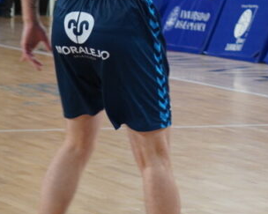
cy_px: -30
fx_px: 2066
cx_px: 315
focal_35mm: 261
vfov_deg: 5.9
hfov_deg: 7.4
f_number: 4.5
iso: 640
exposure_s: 1/160
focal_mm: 55
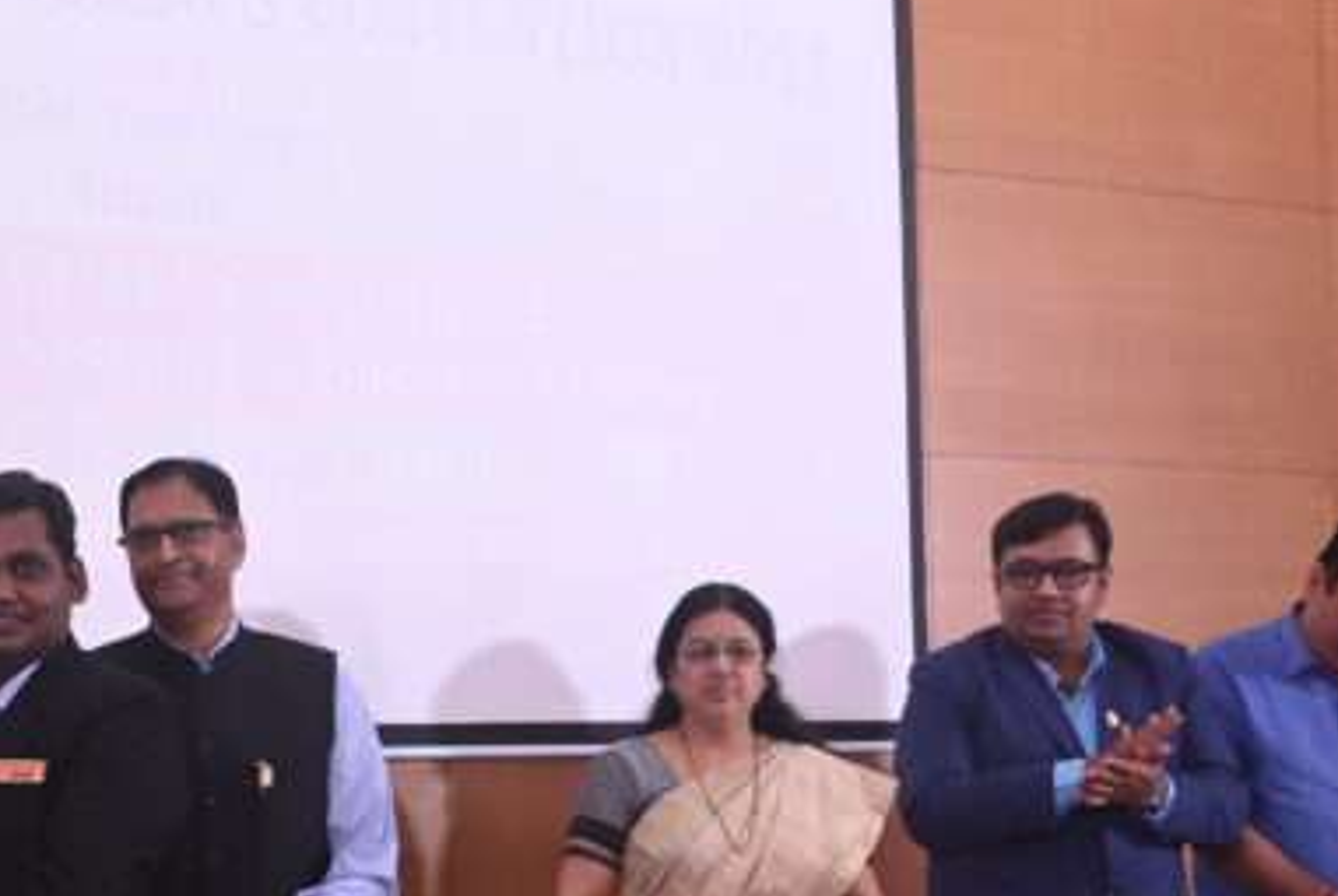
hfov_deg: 23.1
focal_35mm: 86
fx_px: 3200
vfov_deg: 15.5
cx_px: 158
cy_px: 977
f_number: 4.5
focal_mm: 32
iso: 500
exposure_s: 1/160
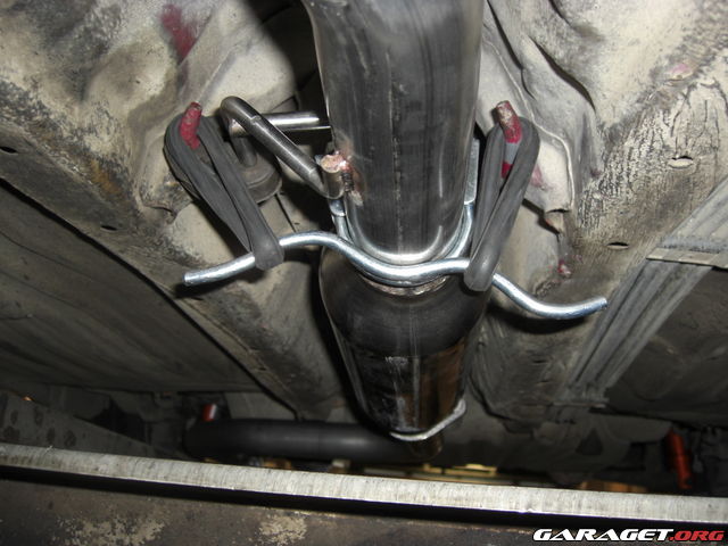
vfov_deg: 37.7
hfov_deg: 49.0
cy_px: 273
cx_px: 364
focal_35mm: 38
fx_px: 799
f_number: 2.8
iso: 100
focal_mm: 7.9
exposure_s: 1/60
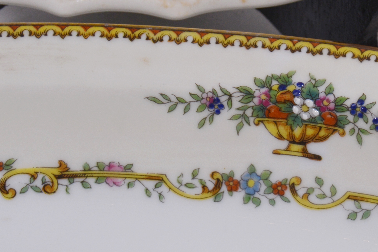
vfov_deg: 10.1
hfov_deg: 14.9
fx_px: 1417
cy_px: 235
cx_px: 397
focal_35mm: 135
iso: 200
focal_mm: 30
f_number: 6.3
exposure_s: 1/160
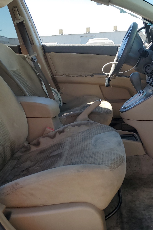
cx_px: 94
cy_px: 115
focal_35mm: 37
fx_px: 236
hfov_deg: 35.8
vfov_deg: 51.9
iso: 50
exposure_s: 1/909
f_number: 1.5
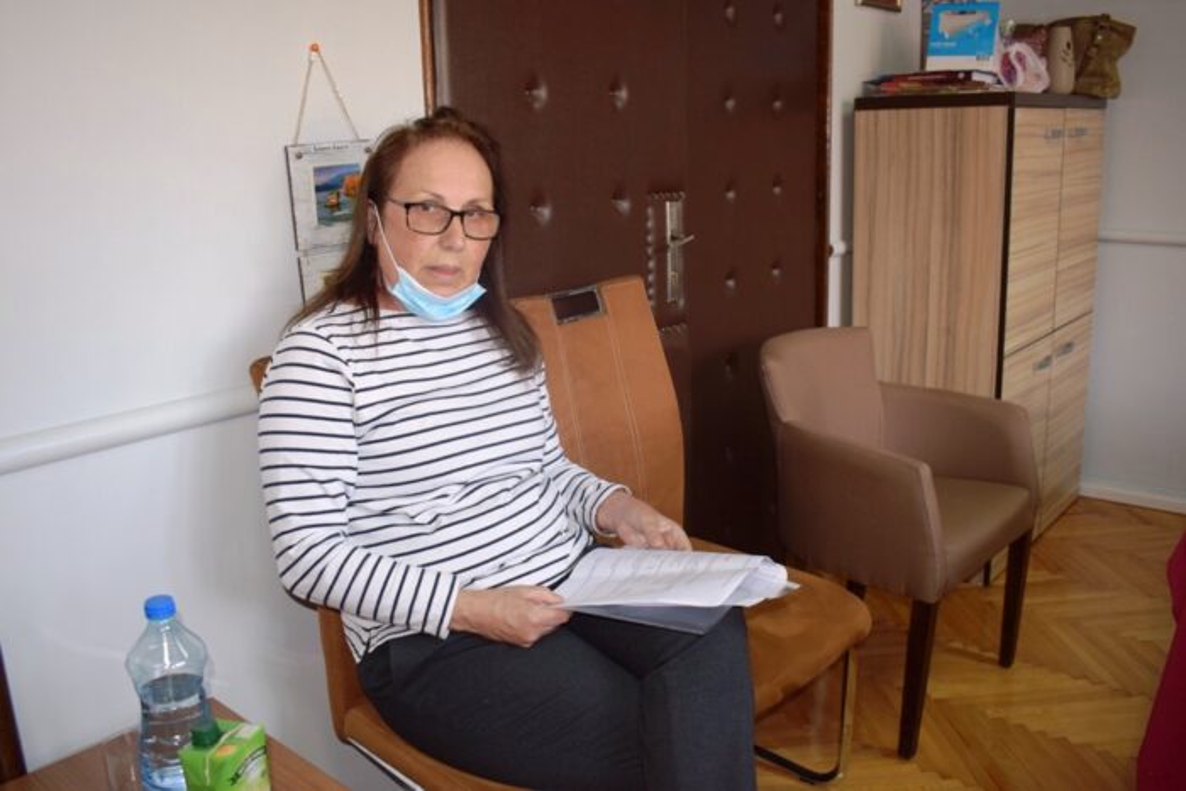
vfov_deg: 41.7
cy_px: 396
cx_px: 593
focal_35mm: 32
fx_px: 1038
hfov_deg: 59.5
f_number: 5
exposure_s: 1/100
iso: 800
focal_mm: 21
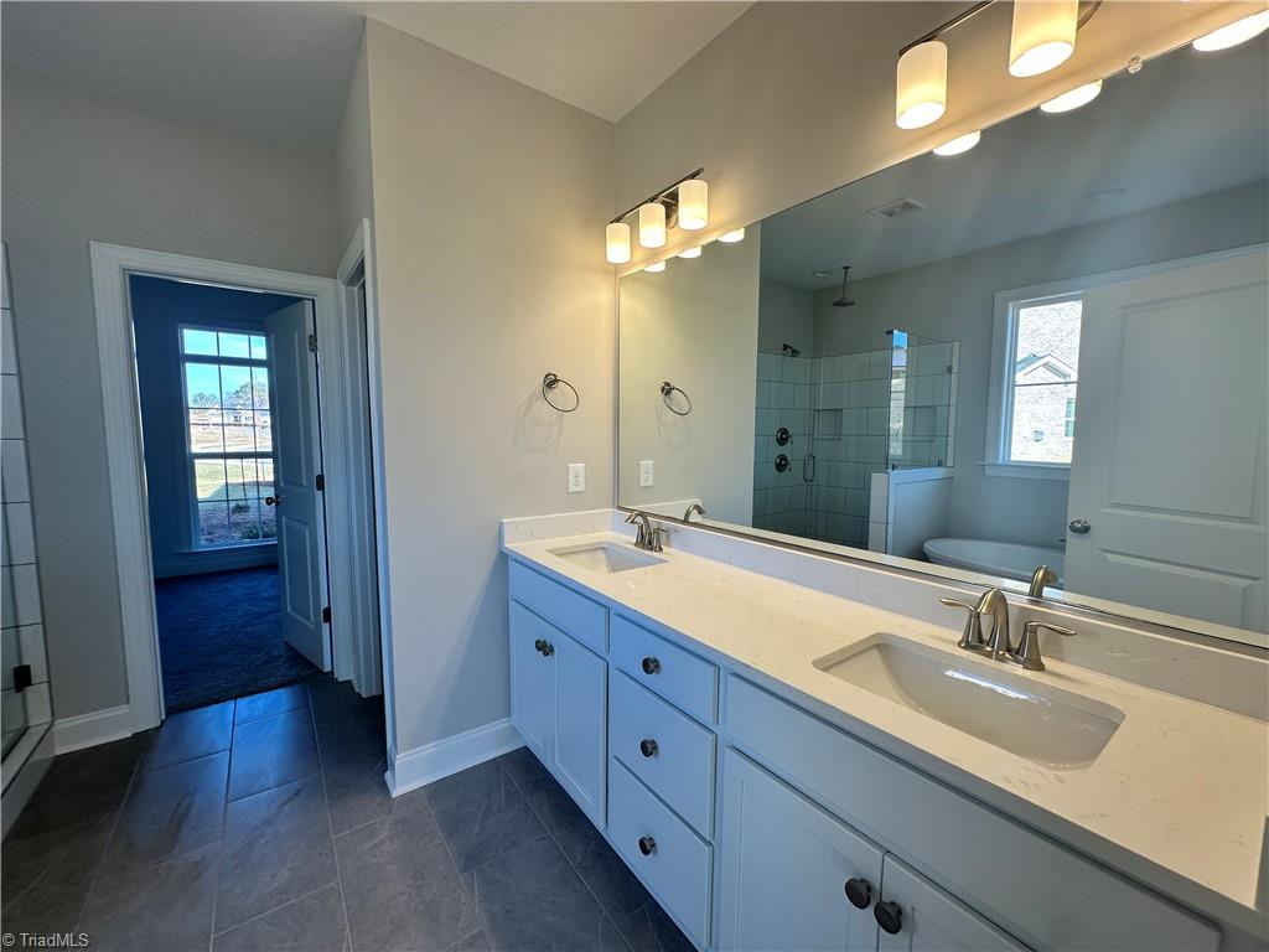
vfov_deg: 85.7
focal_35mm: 14
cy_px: 476
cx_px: 634
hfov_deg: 102.1
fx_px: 513
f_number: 2.2
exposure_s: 1/145
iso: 40
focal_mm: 2.22
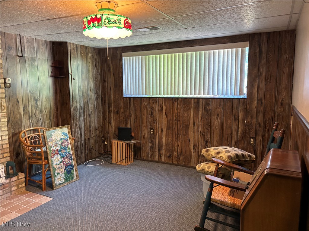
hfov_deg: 67.3
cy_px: 116
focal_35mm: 26
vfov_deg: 53.1
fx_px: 232
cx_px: 154
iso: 320
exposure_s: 1/60
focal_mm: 5.96
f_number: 1.6
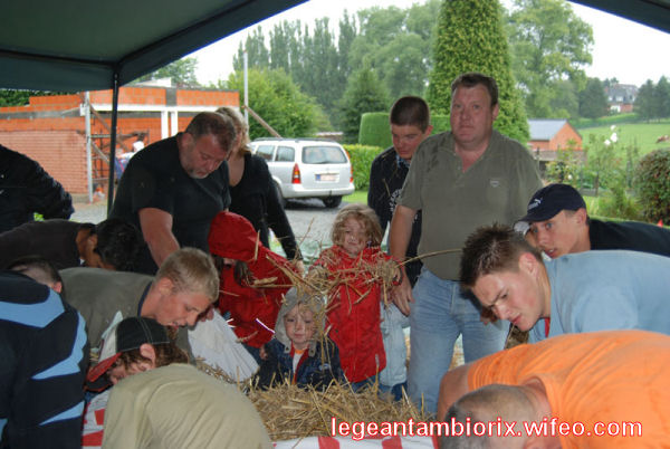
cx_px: 335
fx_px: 783
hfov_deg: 46.3
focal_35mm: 42
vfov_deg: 32.0
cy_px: 224
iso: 100
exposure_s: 1/60
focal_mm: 28
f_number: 3.5
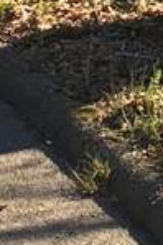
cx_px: 435
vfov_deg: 7.3
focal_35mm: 259
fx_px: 1763
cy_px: -400
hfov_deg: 5.1
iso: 25
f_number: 2.2
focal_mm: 4.15
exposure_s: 1/499
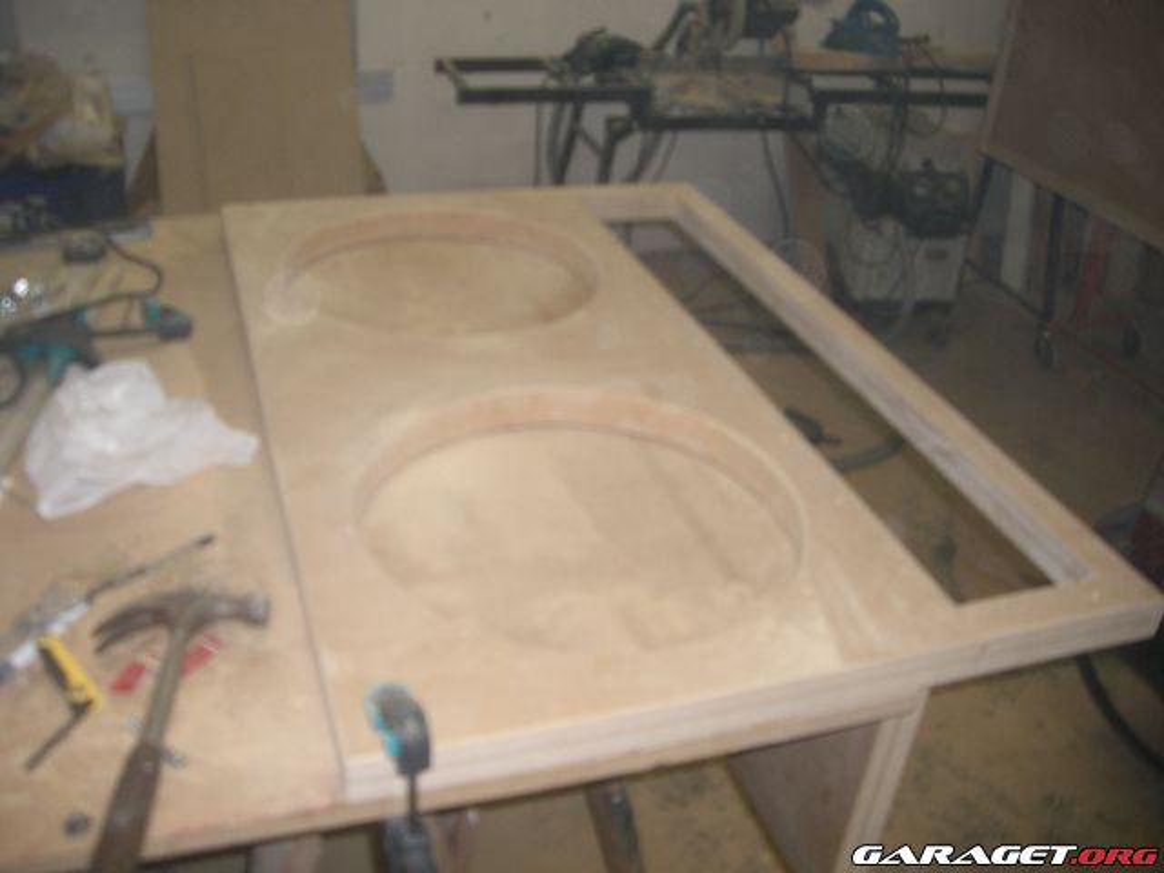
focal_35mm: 38
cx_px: 582
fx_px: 1278
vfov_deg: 37.7
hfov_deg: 49.0
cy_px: 436
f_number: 2.7
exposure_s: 1/60
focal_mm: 6.2
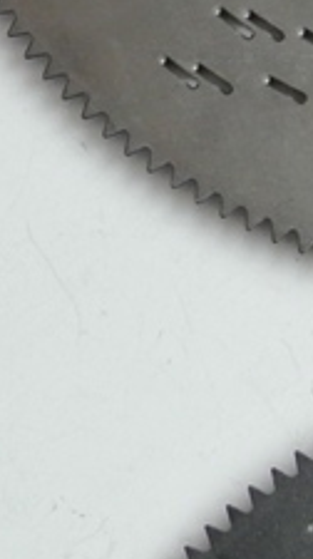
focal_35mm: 140
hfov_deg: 8.5
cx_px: -97
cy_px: 414
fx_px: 2073
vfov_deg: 15.3
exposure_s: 1/60
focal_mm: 11.4
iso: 800
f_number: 3.5
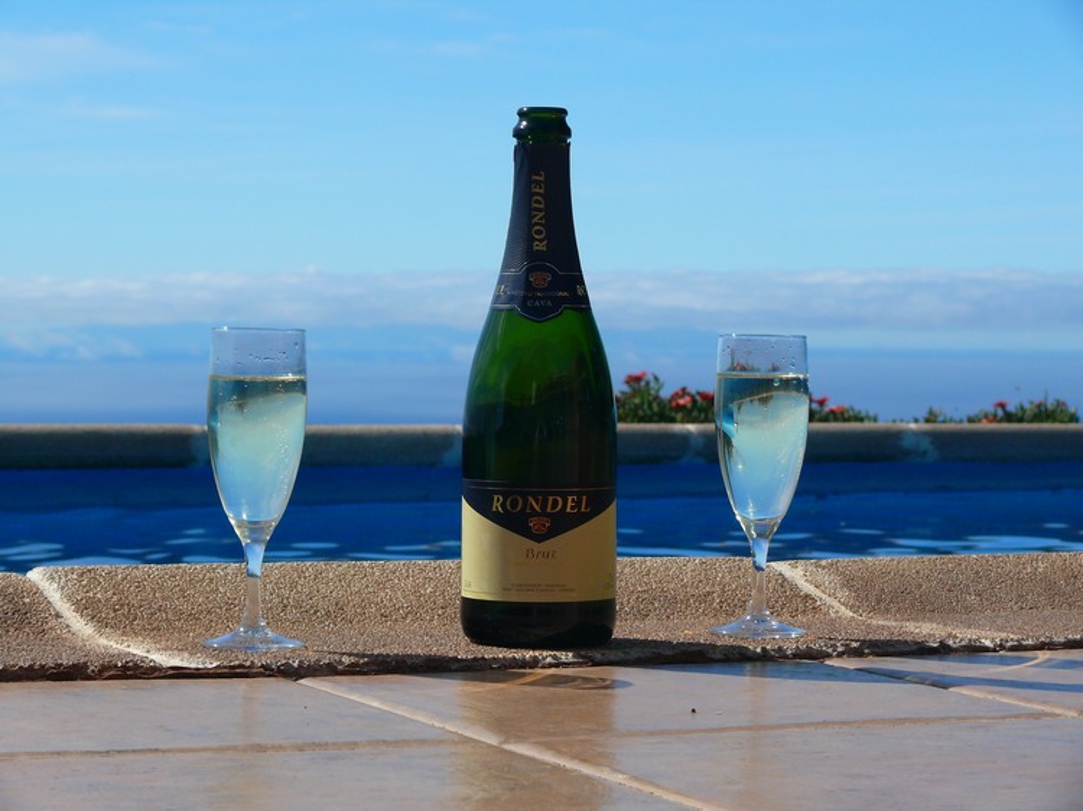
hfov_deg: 18.6
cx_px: 542
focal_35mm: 106
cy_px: 406
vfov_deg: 14.0
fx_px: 3315
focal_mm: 22.5
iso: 100
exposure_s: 1/400
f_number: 5.6
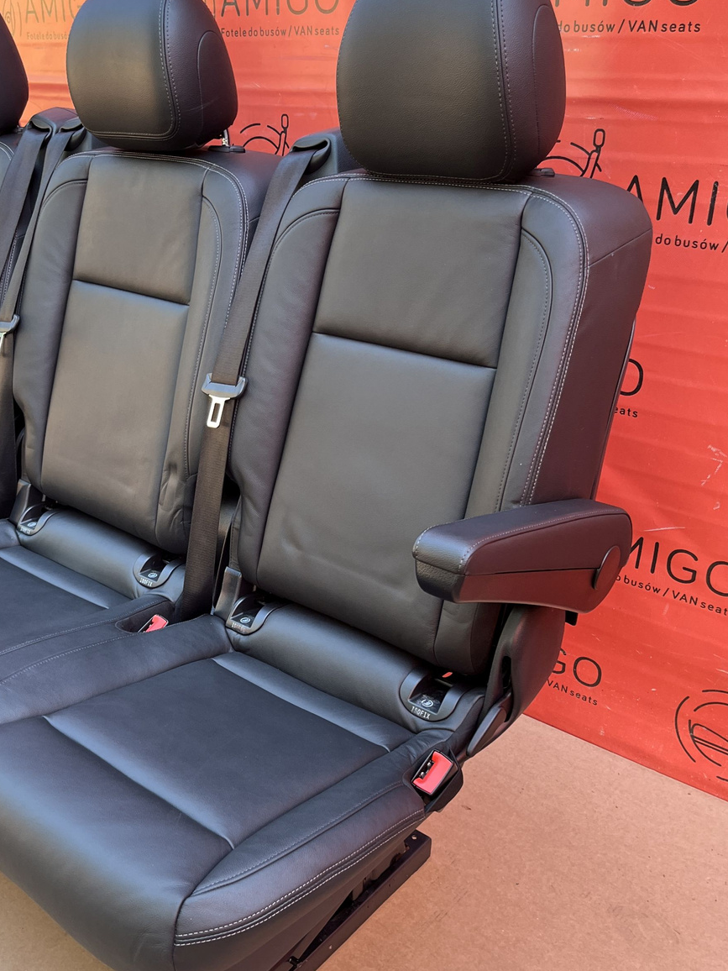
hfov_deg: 39.3
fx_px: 1009
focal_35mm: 36
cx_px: 256
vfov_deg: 51.3
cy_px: 539
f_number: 1.6
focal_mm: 5.1
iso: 80
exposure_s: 1/121
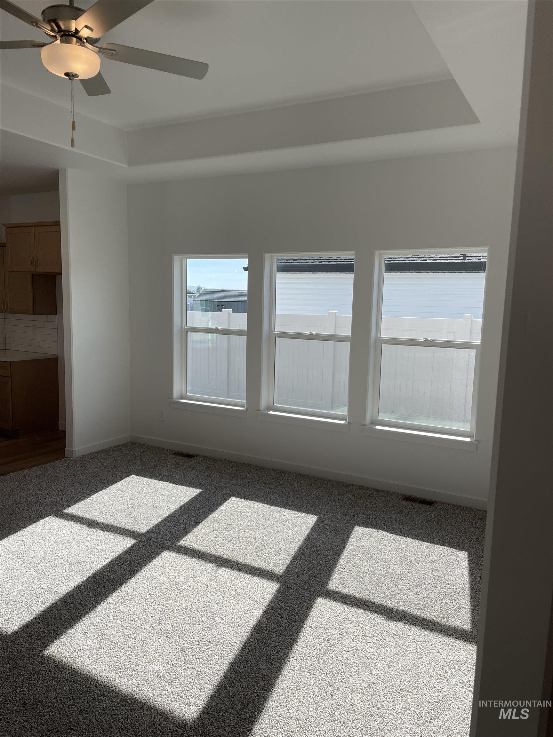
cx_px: 276
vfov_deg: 67.3
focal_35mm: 26
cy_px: 368
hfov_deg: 53.1
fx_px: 554
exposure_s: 1/1383
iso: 32
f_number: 1.6
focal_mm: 4.2
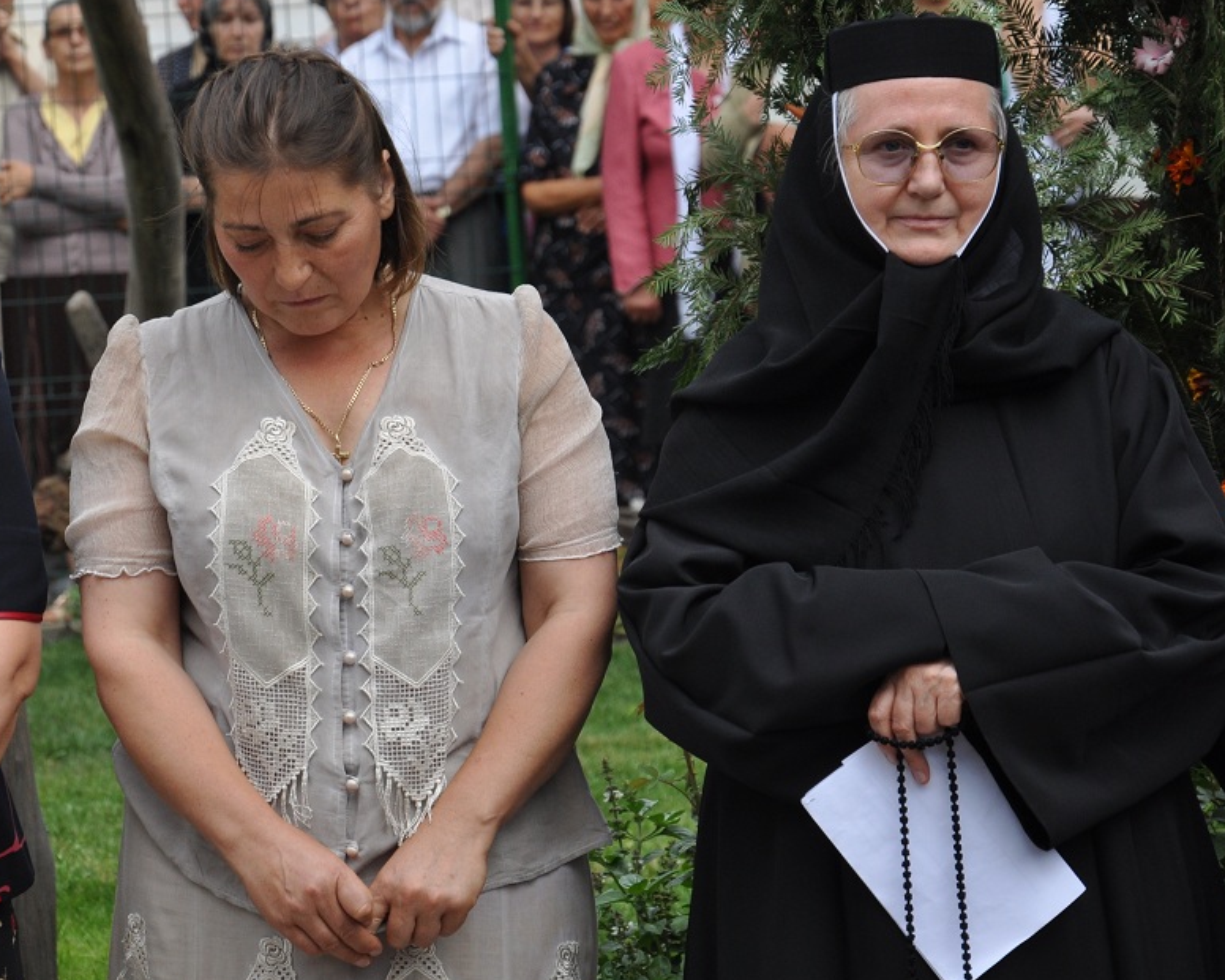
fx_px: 6309
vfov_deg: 8.9
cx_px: 368
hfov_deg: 11.1
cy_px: 443
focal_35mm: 174
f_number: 11
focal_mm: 80
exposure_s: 1/200
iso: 400
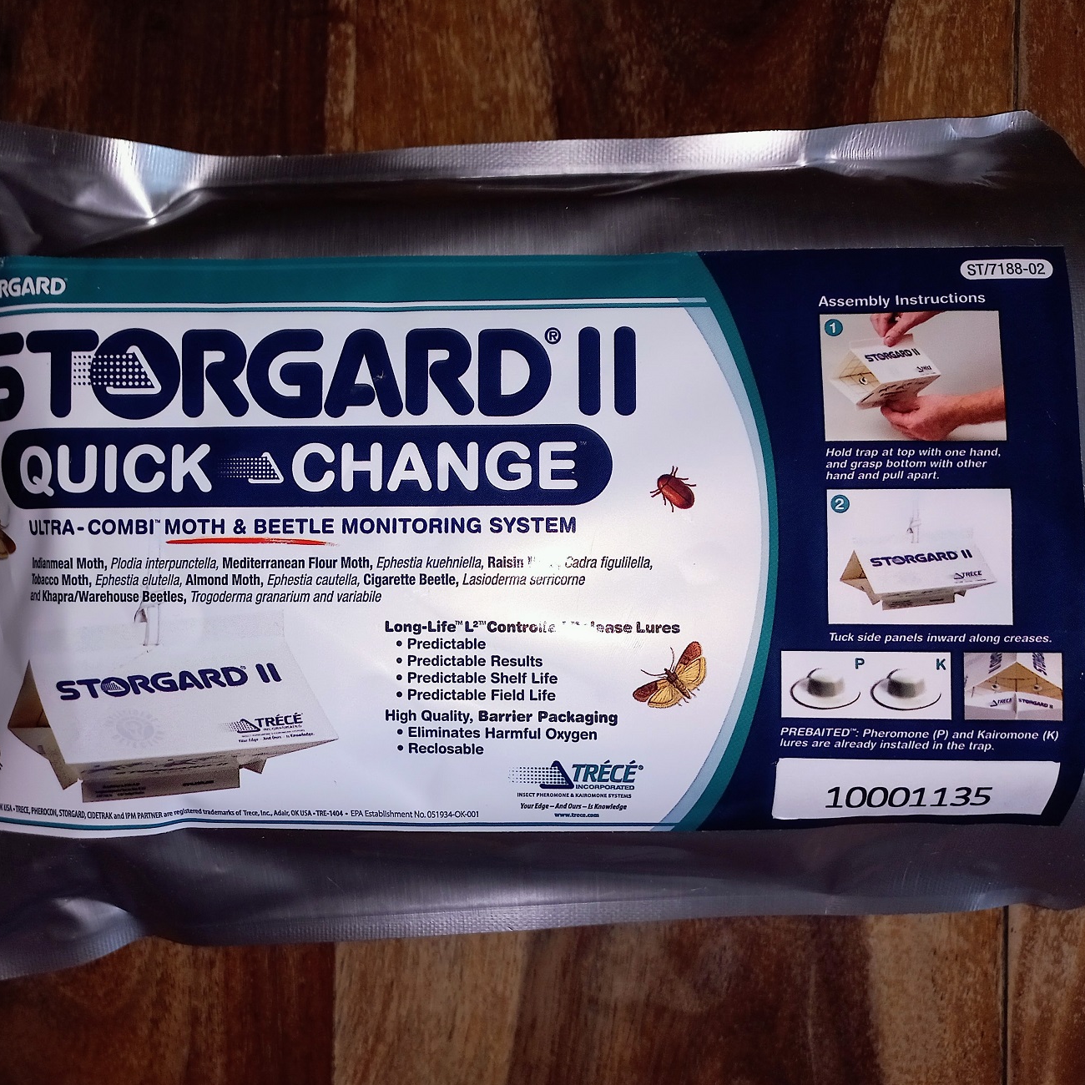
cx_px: 418
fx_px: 1206
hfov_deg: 48.1
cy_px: 579
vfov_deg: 48.4
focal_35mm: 34
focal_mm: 4.6
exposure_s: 1/100
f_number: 1.8
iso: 40
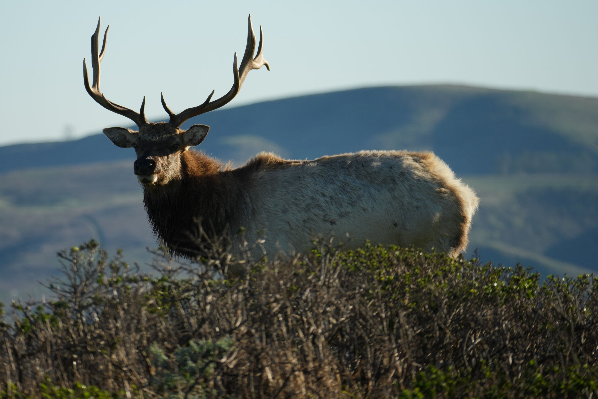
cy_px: 143
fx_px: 7491
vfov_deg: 3.0
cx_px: 221
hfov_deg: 4.6
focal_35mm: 451
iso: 400
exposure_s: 1/1000
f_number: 7.1
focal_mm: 300
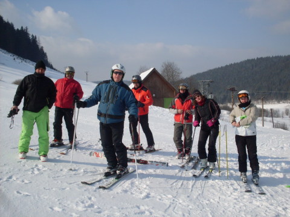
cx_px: 145
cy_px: 108
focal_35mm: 38
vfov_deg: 37.7
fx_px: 318
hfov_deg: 49.0
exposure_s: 1/350
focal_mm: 6.3
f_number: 8.4
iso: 80
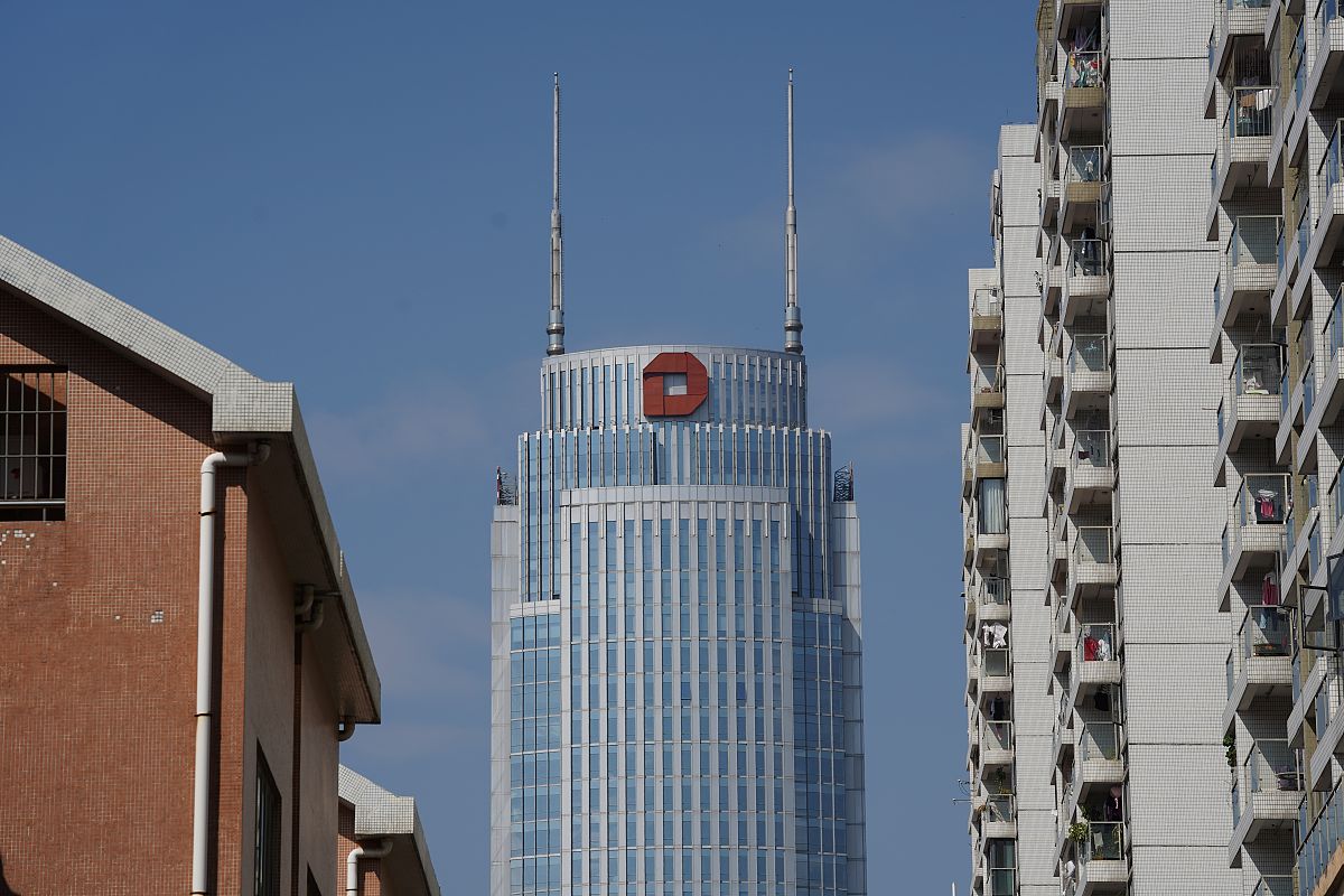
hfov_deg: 13.0
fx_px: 5898
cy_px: 448
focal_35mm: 158
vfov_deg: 8.7
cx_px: 672
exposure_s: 1/1000
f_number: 7.1
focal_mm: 158
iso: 100
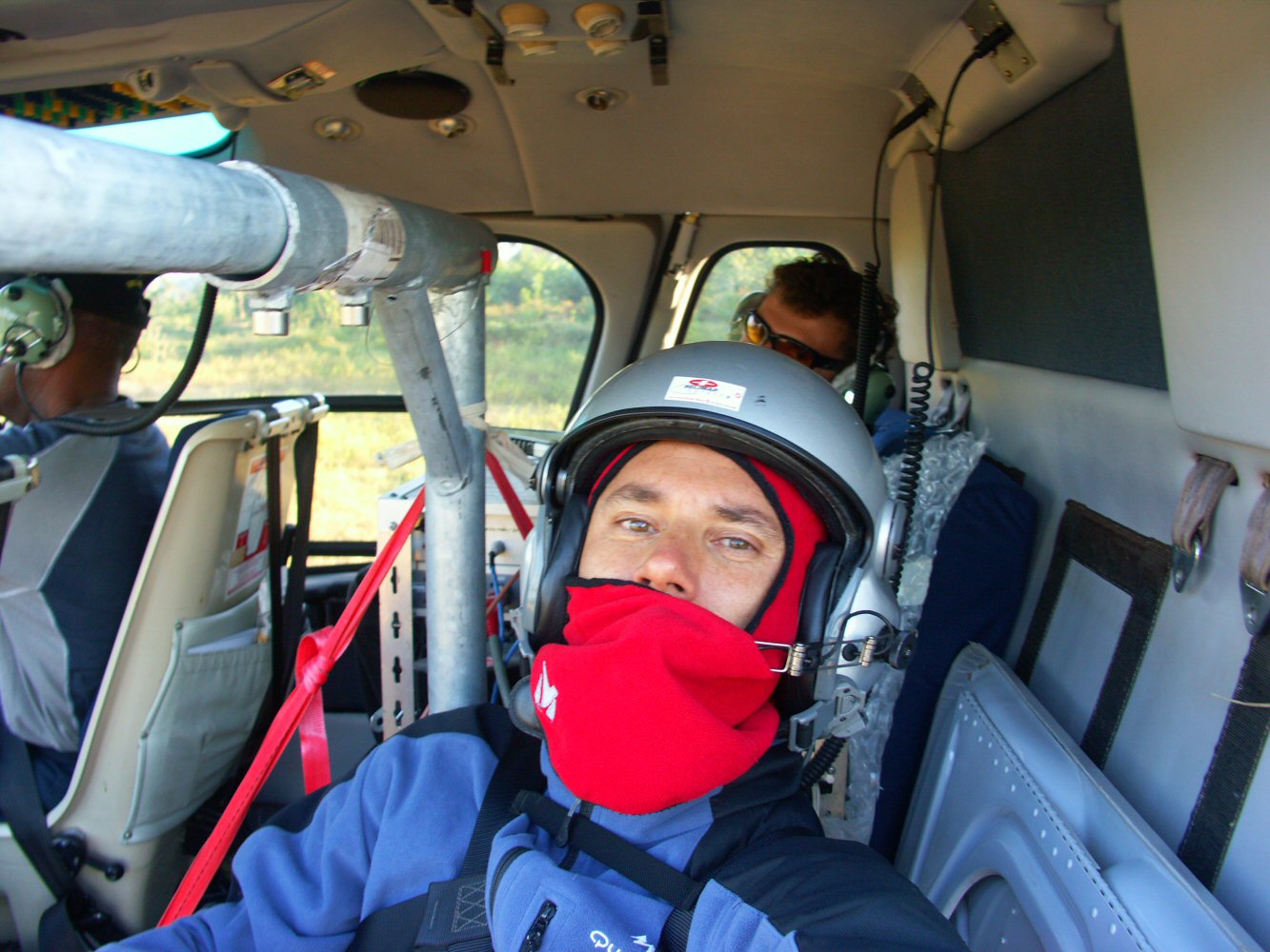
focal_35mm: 29
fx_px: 1064
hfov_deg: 61.7
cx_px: 635
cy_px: 476
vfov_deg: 48.2
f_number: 2.8
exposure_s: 1/60
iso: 100
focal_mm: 7.61
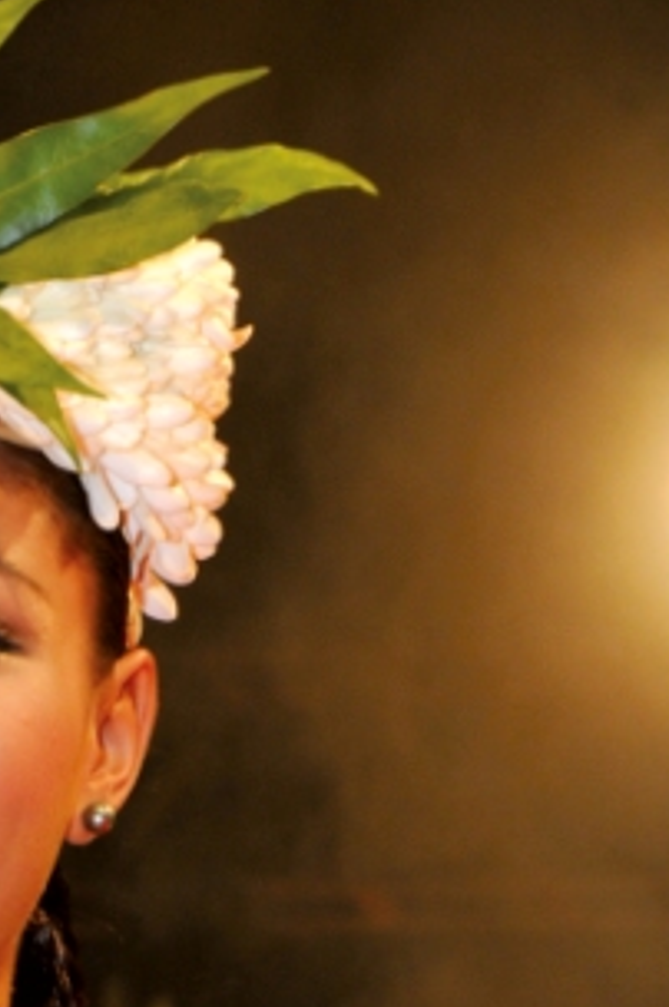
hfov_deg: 5.2
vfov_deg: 7.7
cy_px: 1335
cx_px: -301
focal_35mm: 263
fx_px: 7347
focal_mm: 52
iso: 320
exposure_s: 1/60
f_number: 5.6
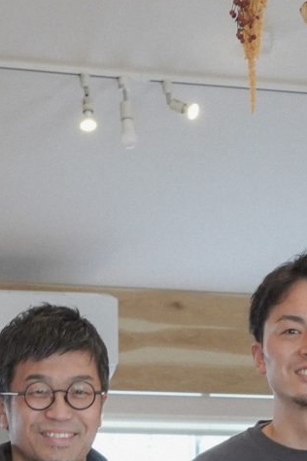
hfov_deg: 7.3
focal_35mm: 189
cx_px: 179
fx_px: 2417
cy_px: 548
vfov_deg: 10.7
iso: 1250
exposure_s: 1/40
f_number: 9
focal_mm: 35
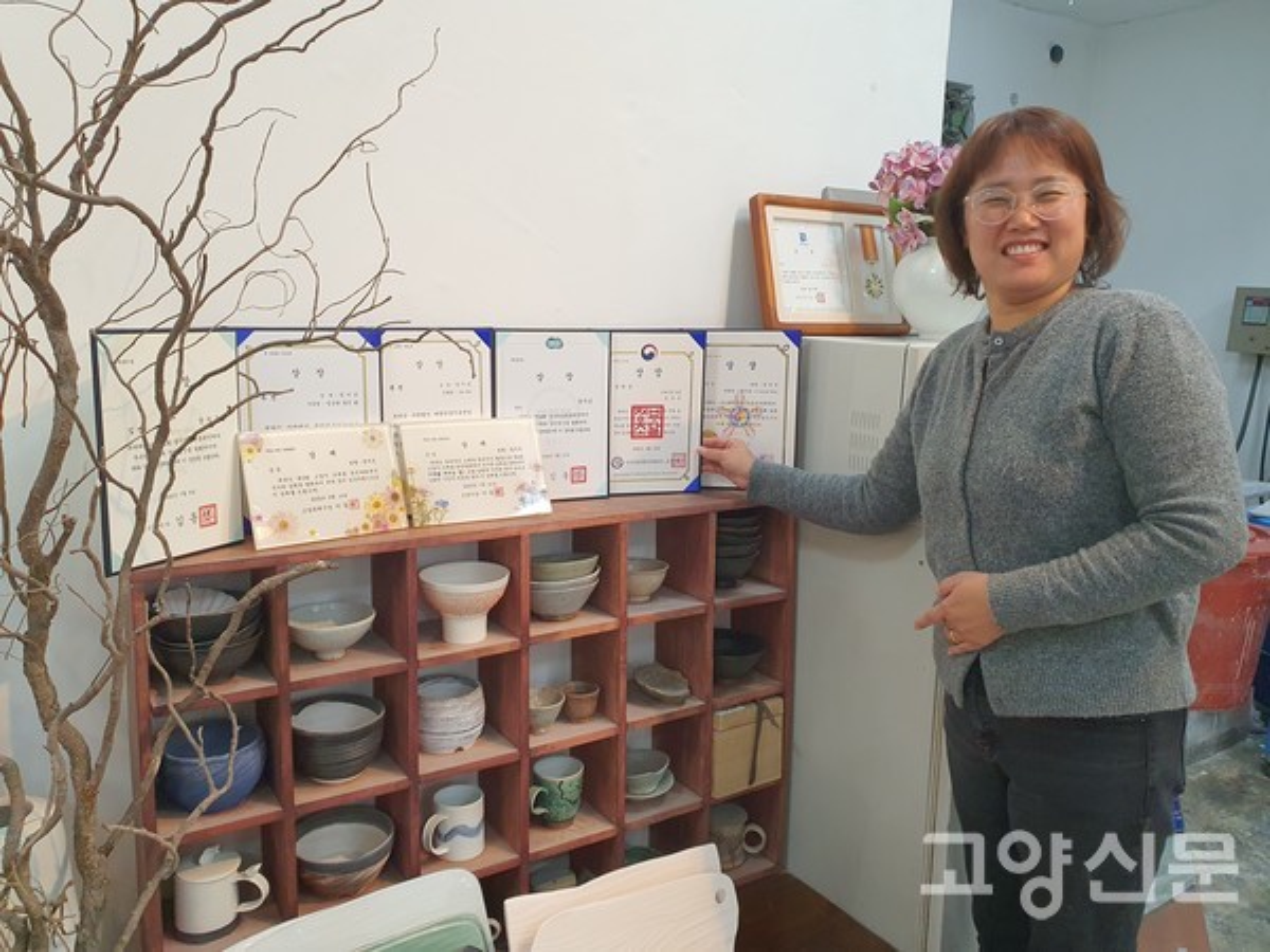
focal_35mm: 26
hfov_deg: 67.3
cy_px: 476
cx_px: 635
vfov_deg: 53.1
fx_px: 954
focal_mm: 4.3
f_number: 2.4
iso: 250
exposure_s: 1/120
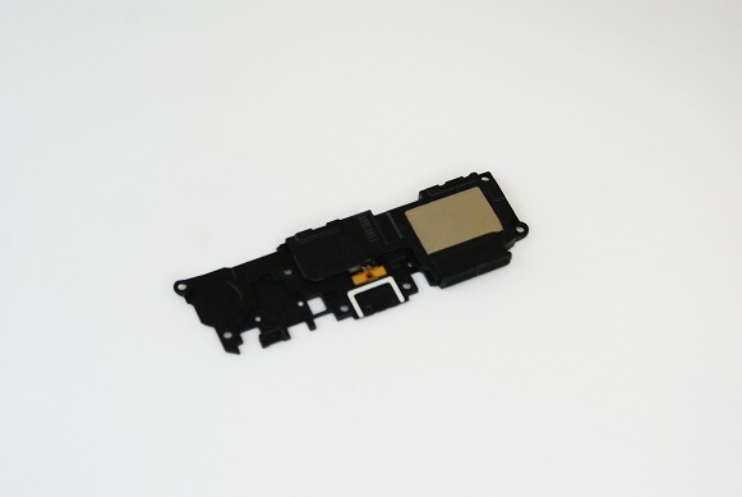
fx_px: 1703
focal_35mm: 82
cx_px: 371
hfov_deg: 24.6
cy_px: 248
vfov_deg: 16.6
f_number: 5.6
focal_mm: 55
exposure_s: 1/160
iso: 1600
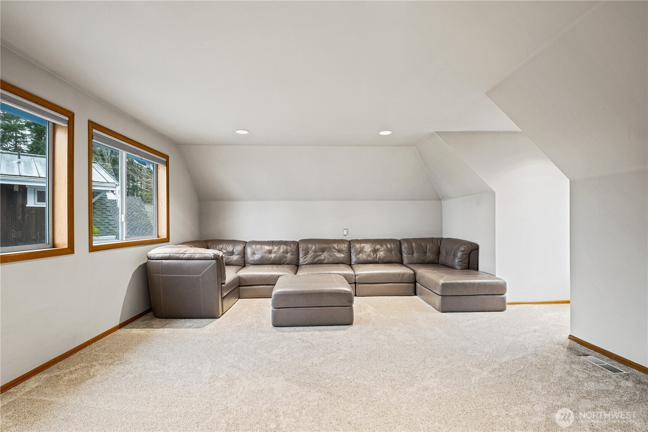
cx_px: 324
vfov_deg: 77.3
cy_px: 216
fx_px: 270
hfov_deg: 100.4
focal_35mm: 15
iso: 250
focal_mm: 10
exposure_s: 2
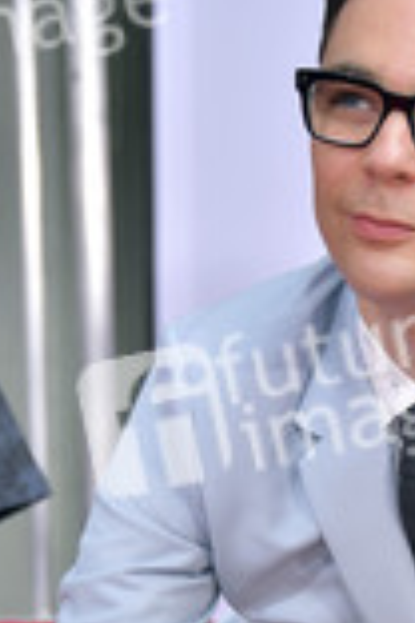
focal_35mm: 252
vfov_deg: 8.1
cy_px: 603
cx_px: 401
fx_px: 4357
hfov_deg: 5.4
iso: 160
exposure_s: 1/250
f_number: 5.3
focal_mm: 98
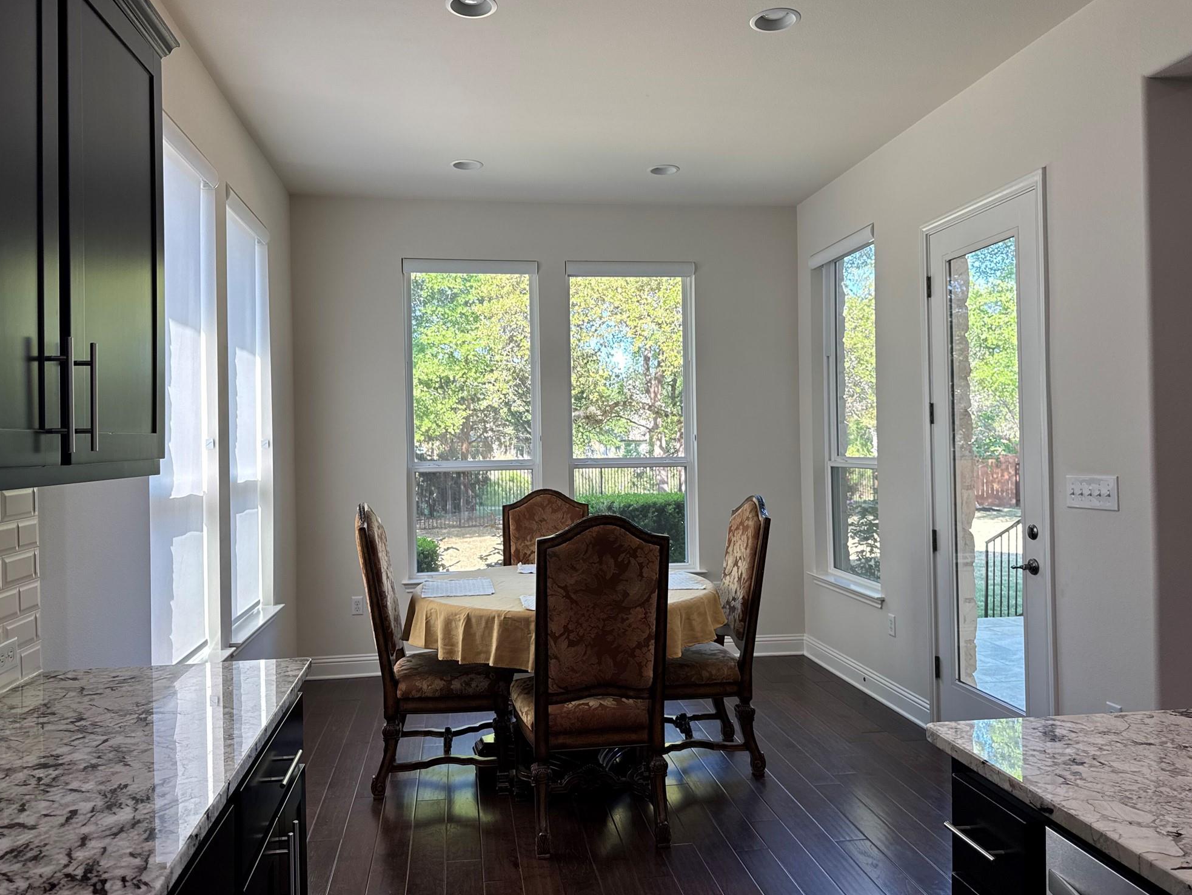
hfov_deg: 69.4
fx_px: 861
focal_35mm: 25
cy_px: 434
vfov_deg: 54.9
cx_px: 578
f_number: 1.78
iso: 125
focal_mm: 6.76
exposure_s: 1/120
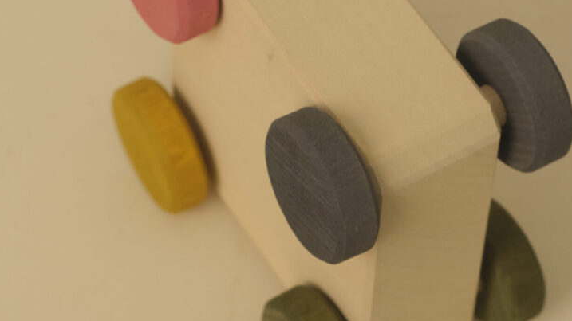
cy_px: 137
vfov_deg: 6.6
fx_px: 2790
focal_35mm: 184
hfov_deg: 11.7
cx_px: 330
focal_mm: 56
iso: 800
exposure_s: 1/250
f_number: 5.6
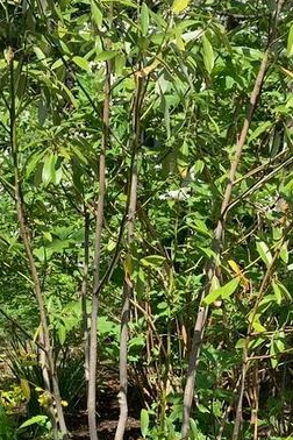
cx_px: 100
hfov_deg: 13.3
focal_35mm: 103
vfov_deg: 19.4
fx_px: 1257
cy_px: 402
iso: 25
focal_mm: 4.25
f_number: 1.8
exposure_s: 1/945
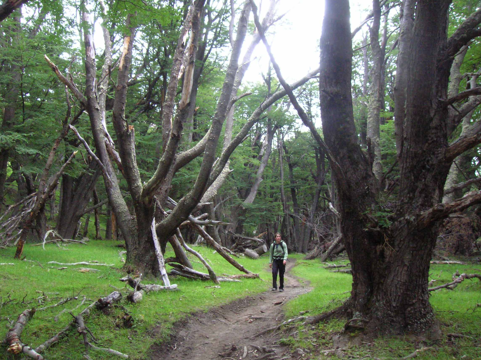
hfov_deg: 54.0
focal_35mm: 34
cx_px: 240
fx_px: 472
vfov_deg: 41.7
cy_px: 180
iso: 200
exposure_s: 1/117
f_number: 4.9
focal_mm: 5.7
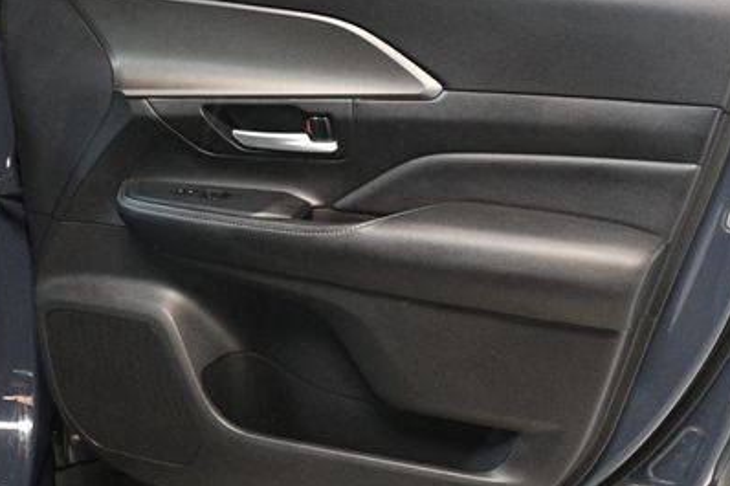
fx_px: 1074
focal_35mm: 53
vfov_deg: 25.5
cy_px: 235
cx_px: 389
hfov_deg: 37.5
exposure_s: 1/60
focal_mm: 22
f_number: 3.5
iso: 3600
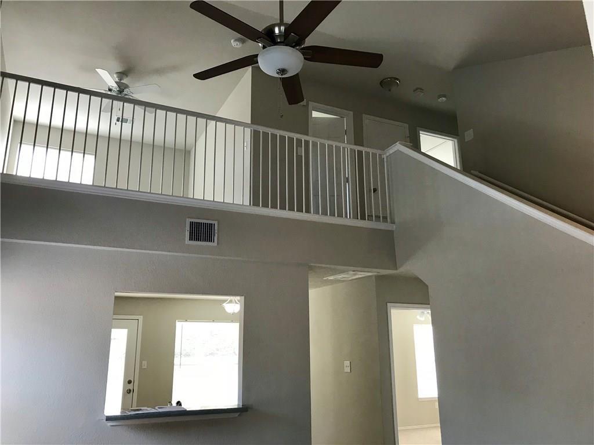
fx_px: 480
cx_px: 297
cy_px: 222
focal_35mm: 28
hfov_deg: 63.4
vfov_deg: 49.7
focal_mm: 3.99
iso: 25
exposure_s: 1/30
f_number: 1.8
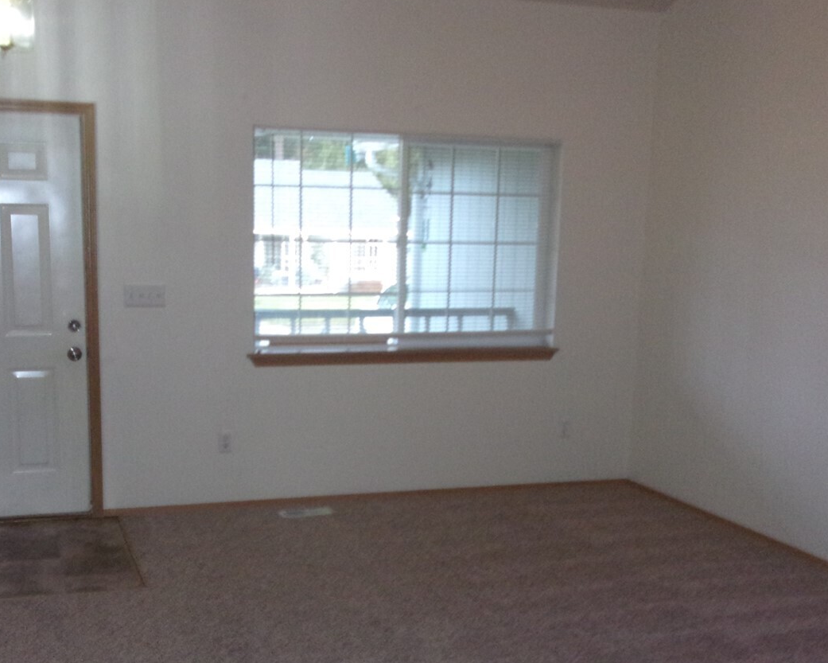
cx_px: 352
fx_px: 1029
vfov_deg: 35.4
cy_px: 432
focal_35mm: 42
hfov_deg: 43.7
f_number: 3.9
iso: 428
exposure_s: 1/34
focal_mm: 5.1
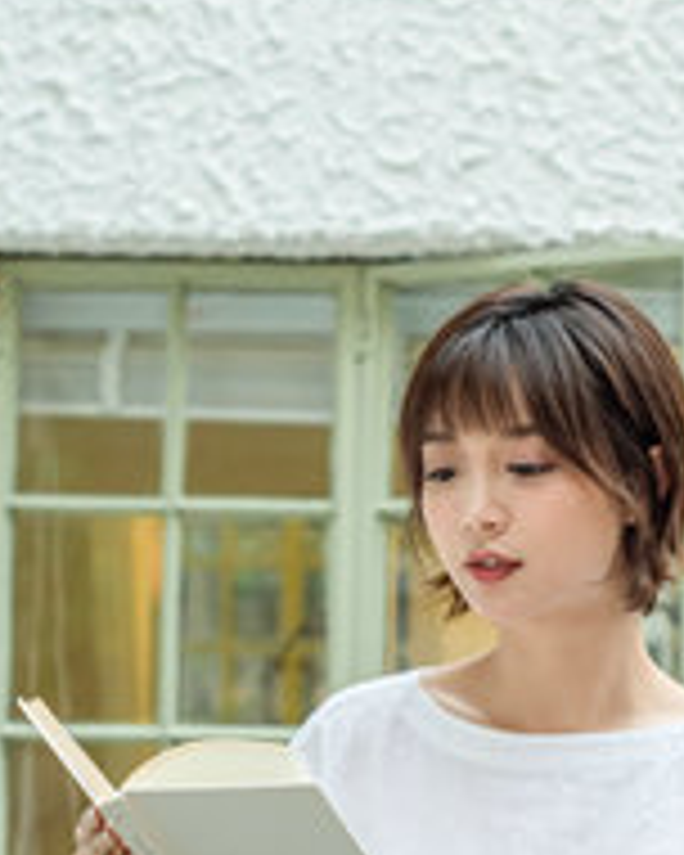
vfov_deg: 17.2
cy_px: 608
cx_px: 495
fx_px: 2809
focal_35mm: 111
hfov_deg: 13.8
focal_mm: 50
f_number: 2.8
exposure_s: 1/80
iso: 1000
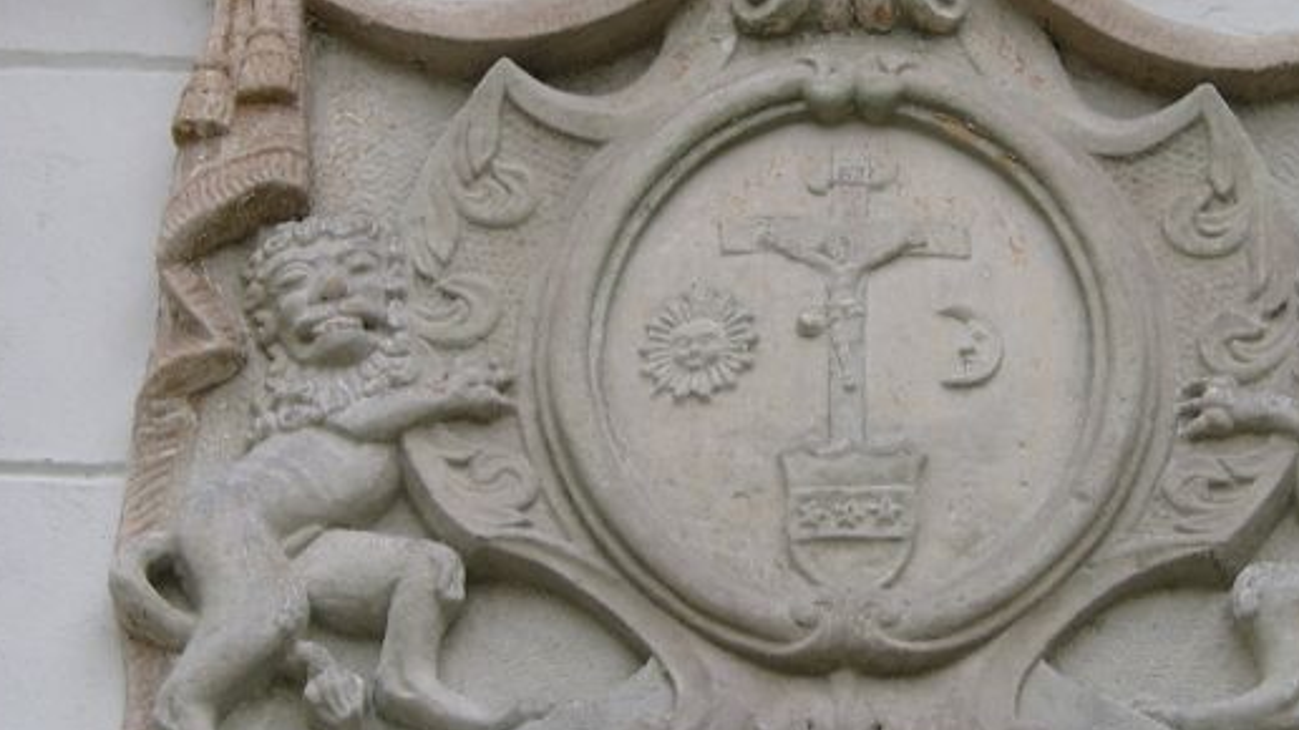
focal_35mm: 169
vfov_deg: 7.2
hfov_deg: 12.7
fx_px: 5820
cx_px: 851
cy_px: 186
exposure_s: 1/98.3
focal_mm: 20.74
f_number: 4
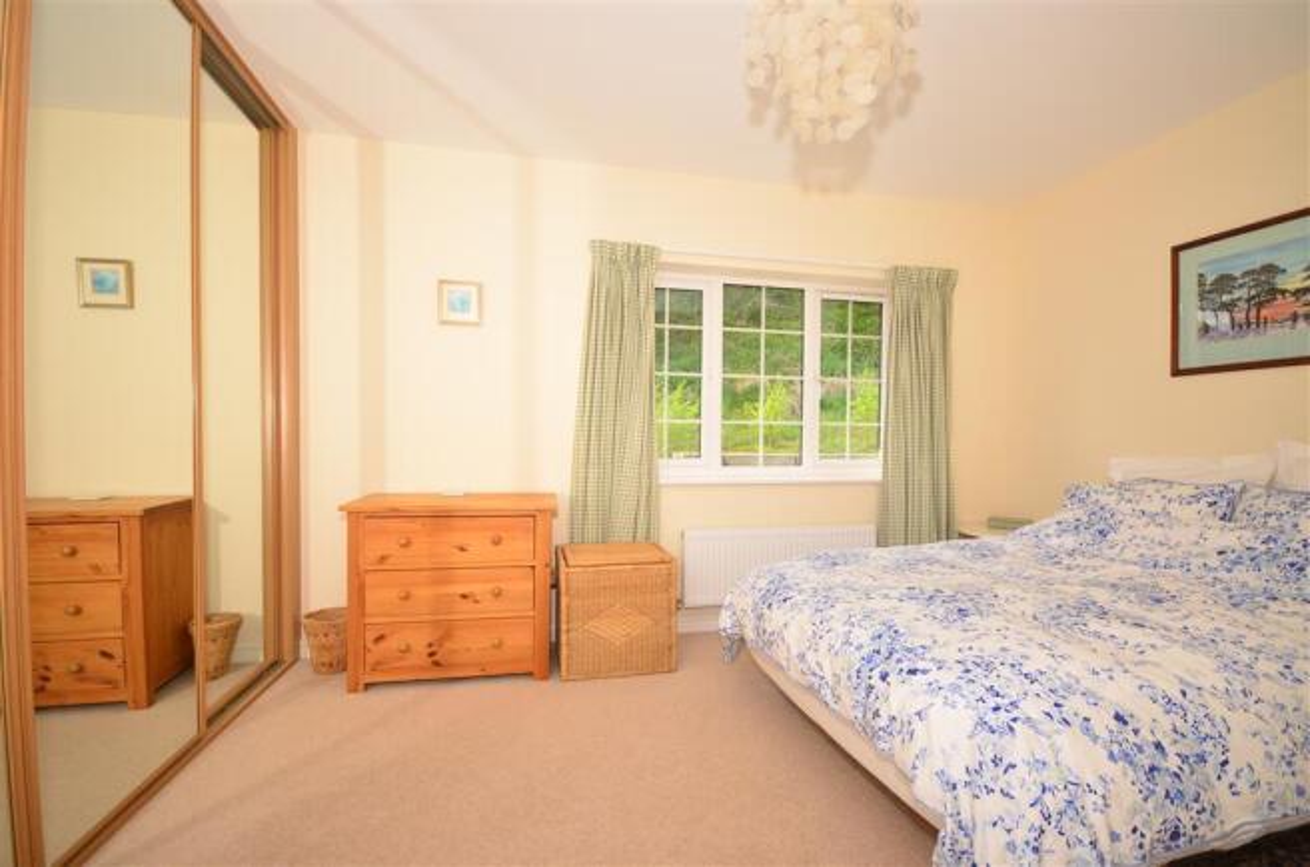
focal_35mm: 15
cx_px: 655
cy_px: 434
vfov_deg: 77.0
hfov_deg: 100.5
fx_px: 545
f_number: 4
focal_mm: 10
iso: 200
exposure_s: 1/200
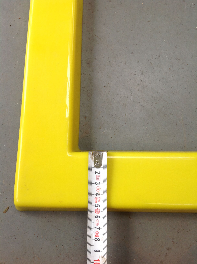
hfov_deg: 40.6
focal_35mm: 35
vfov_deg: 52.7
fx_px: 266
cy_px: 132
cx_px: 98
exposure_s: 1/17
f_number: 2.4
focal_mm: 4.28
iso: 50
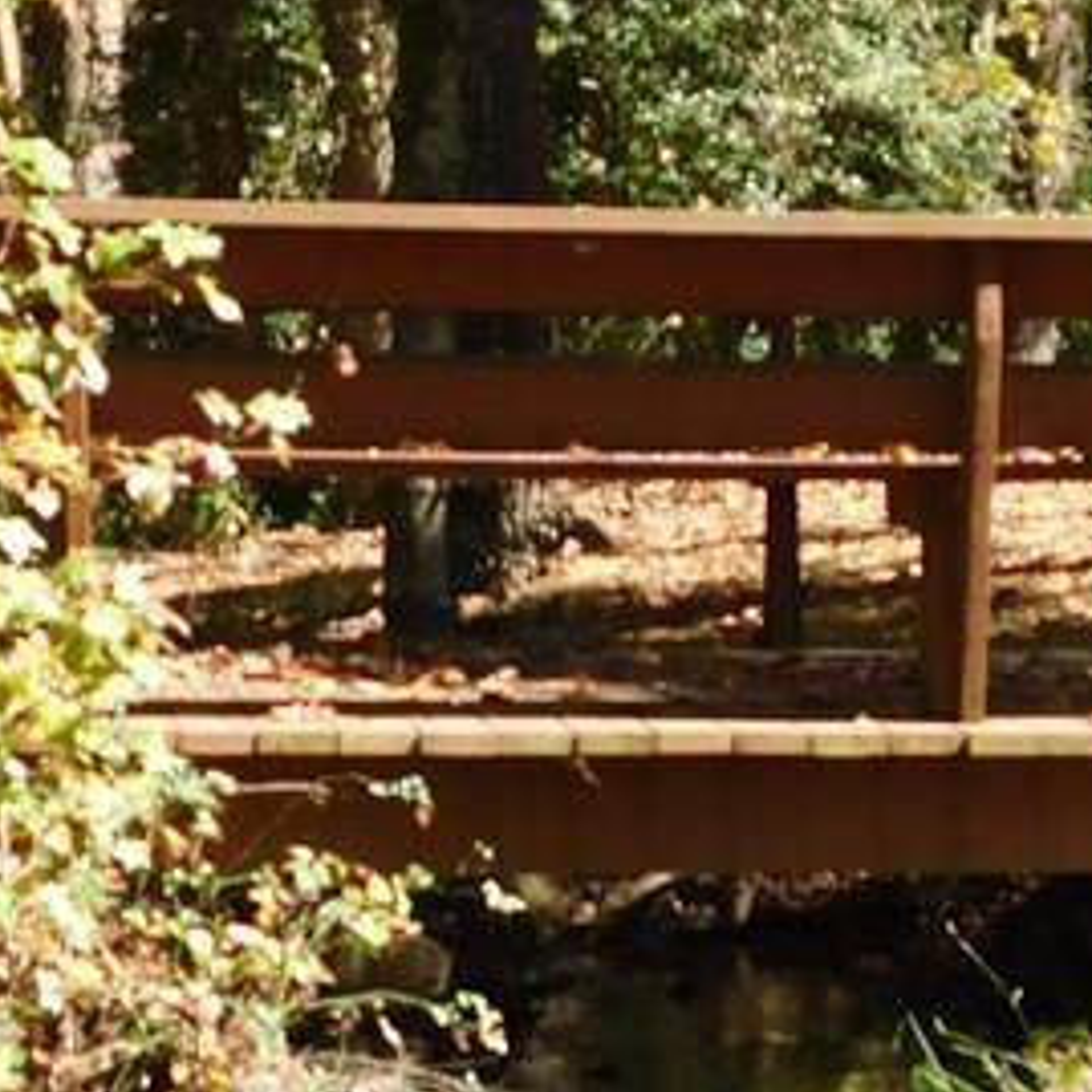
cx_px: 763
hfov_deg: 14.4
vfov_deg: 14.4
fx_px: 4319
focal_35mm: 121
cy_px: 771
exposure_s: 1/250
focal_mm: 6.3
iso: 125
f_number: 3.5
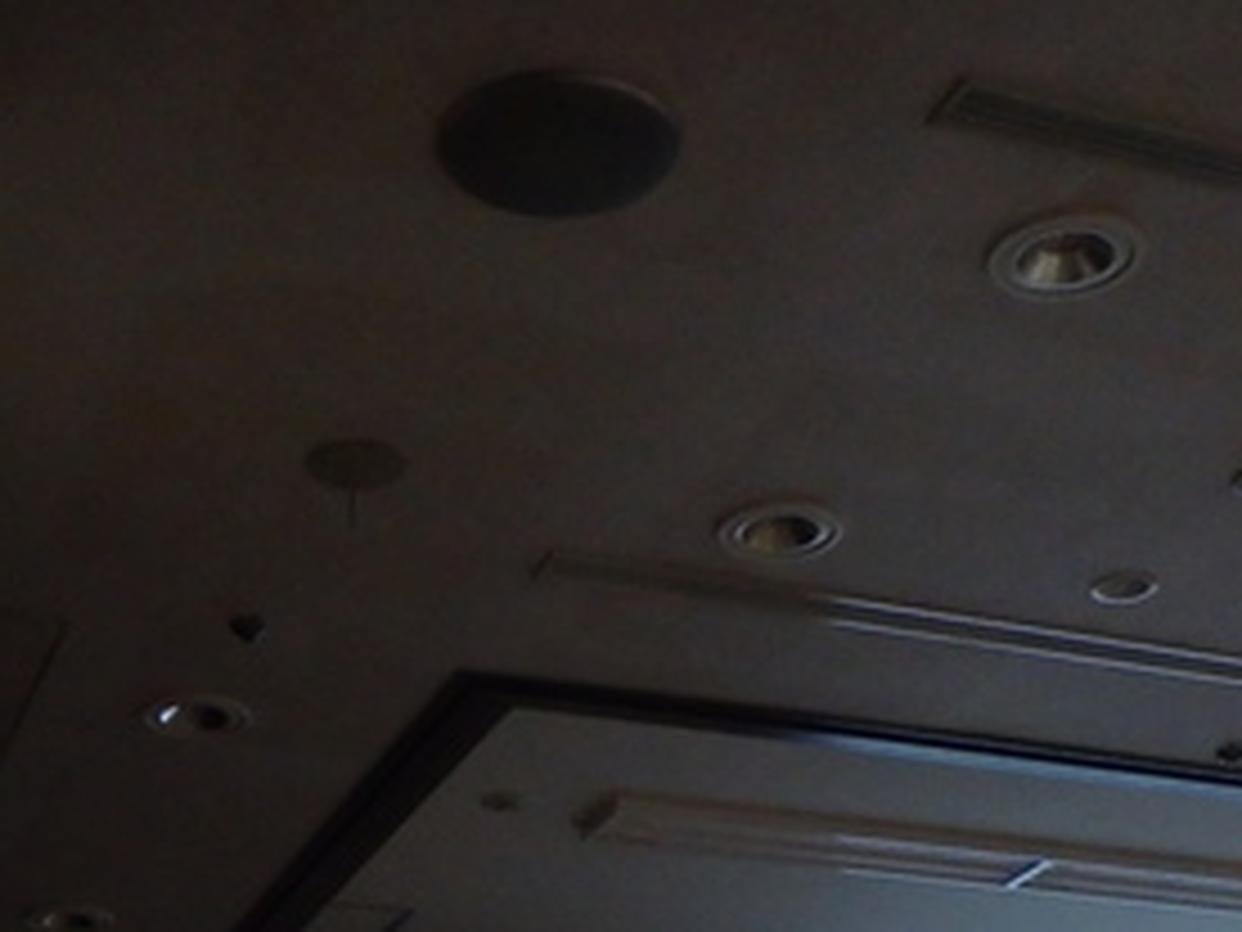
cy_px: 1193
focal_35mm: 73
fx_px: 2619
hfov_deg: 26.7
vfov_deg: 18.8
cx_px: 554
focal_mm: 5
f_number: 3.9
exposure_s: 1/160
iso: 800
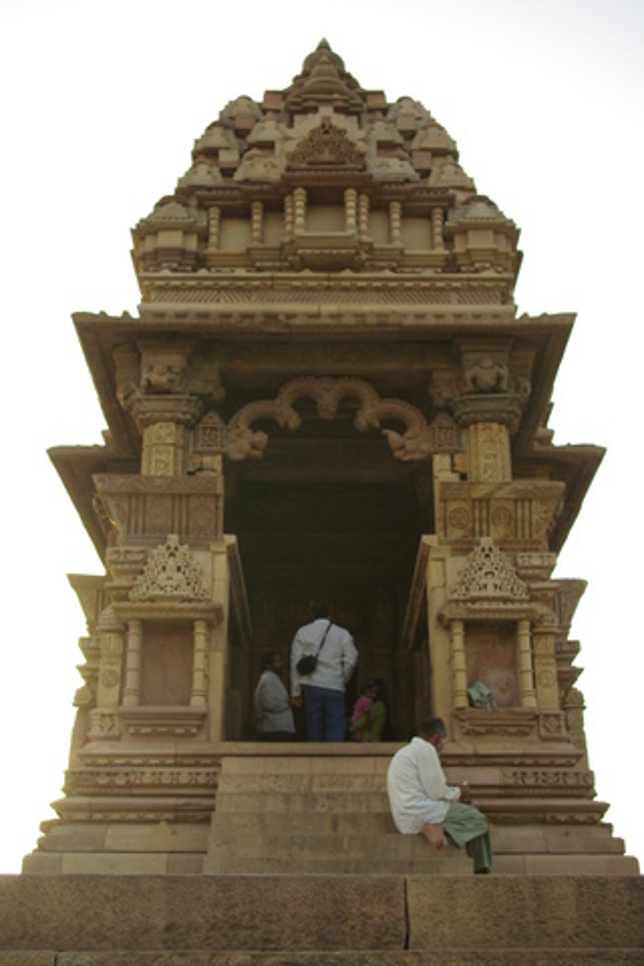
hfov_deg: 28.9
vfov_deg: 42.3
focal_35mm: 46
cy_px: 483
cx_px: 322
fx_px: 1248
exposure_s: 1/90
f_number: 4.5
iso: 200
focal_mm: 31
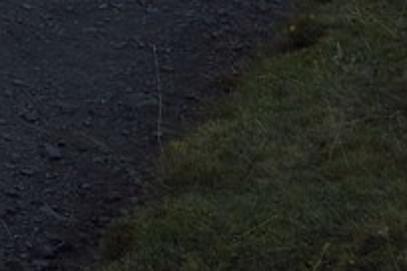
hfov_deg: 8.5
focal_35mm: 188
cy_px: -684
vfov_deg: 6.4
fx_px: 2125
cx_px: -944
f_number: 10
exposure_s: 1/400
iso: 200
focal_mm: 24
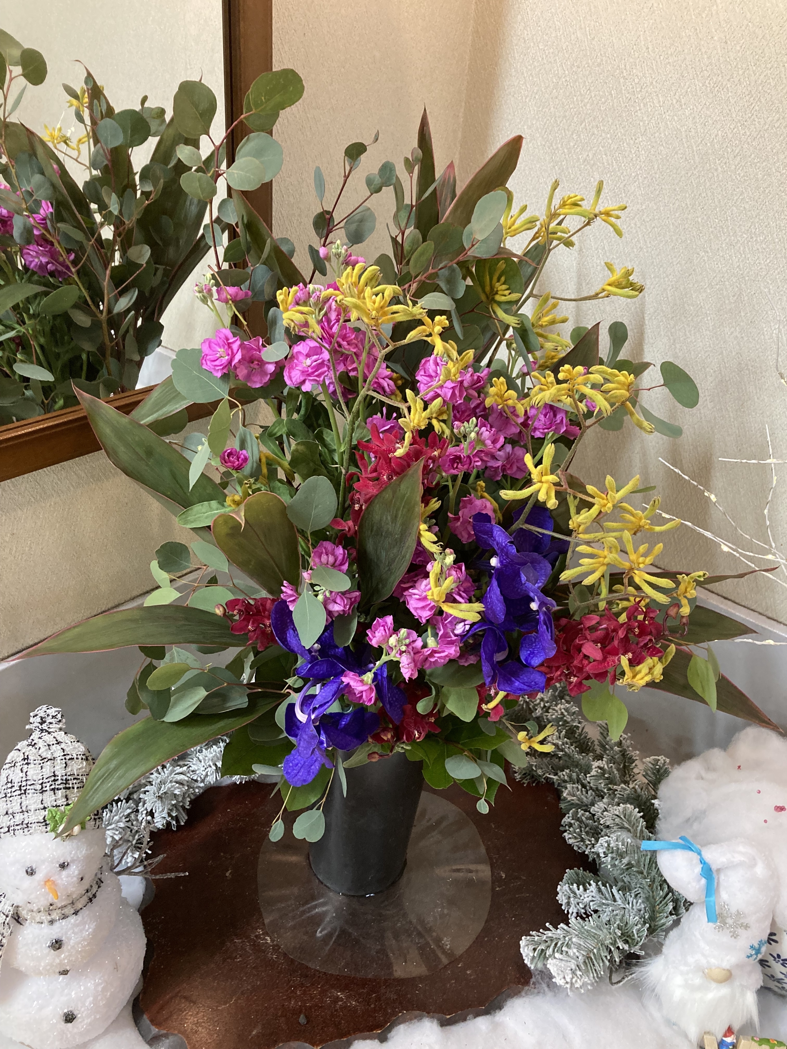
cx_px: 394
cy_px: 524
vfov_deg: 63.4
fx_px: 849
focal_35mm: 28
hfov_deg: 49.7
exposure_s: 1/40
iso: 250
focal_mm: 4
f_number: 1.8
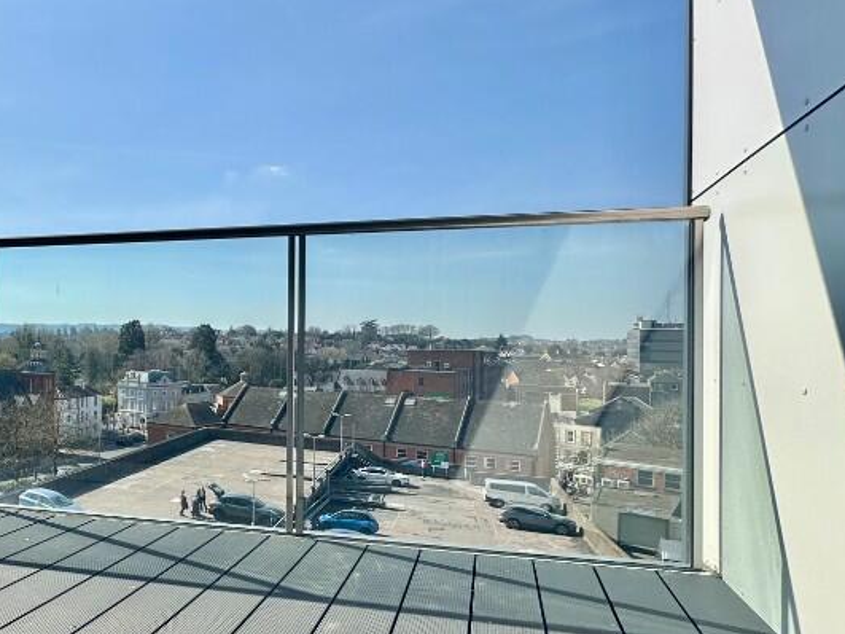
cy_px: 341
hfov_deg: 54.2
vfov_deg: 51.3
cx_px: 41
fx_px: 659
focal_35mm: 27
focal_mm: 2.22
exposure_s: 1/2959
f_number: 2.2
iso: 50
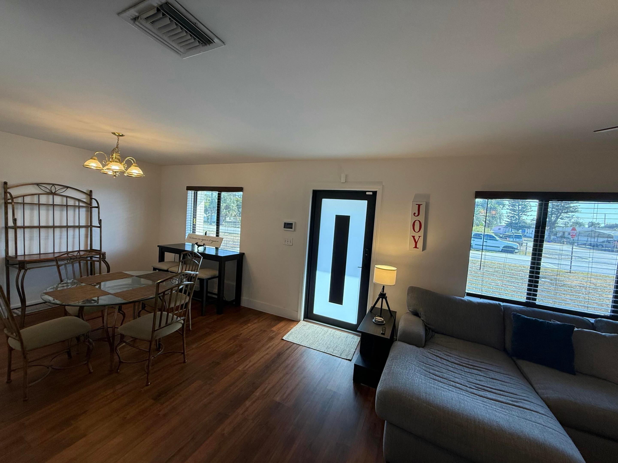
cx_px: 309
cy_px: 232
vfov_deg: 85.7
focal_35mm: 14
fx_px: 250
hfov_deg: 102.1
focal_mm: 2.22
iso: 64
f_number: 2.2
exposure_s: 1/131
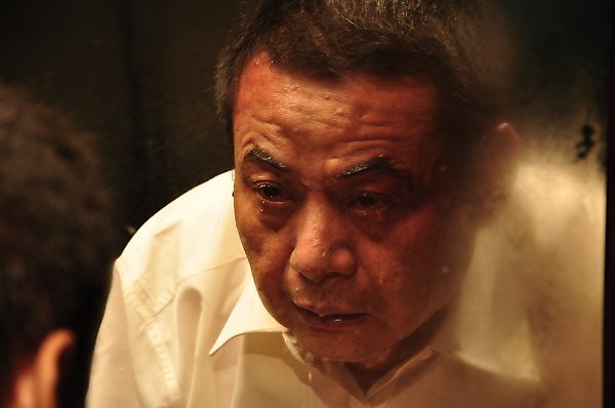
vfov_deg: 8.7
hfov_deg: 13.1
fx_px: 2686
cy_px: 204
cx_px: 308
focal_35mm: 158
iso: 800
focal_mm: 105
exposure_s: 1/100
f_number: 6.3
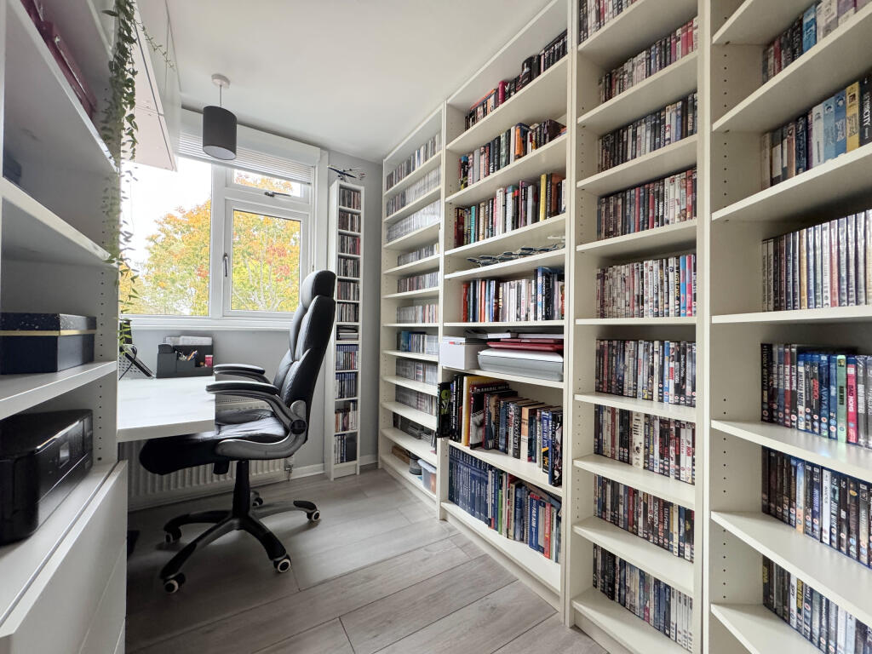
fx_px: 353
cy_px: 327
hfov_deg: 102.1
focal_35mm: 14
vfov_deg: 85.7
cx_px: 436
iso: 320
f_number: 2.2
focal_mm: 2.22
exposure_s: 1/70
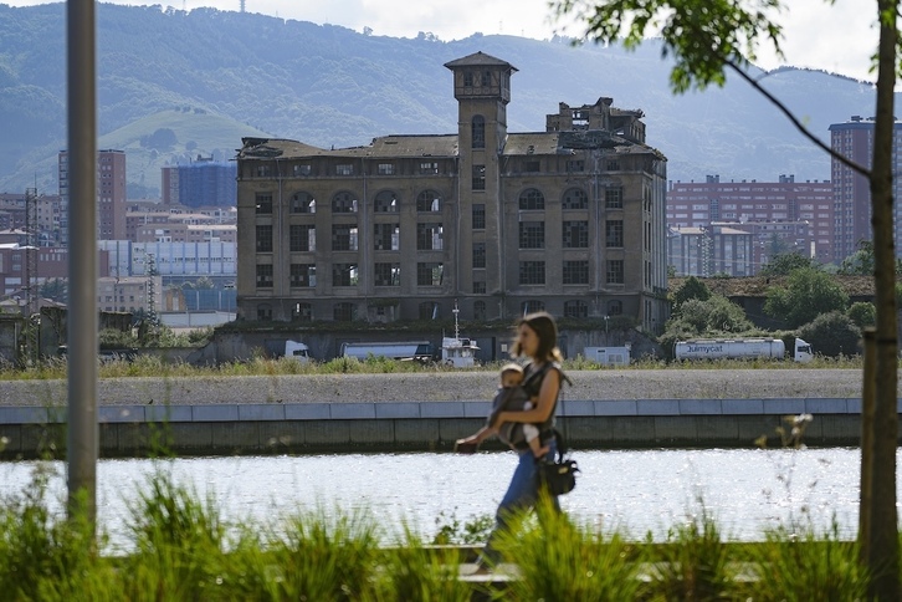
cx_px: 451
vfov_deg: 9.9
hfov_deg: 14.8
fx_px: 3482
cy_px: 301
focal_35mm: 139
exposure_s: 1/400
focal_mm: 139
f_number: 5
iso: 100
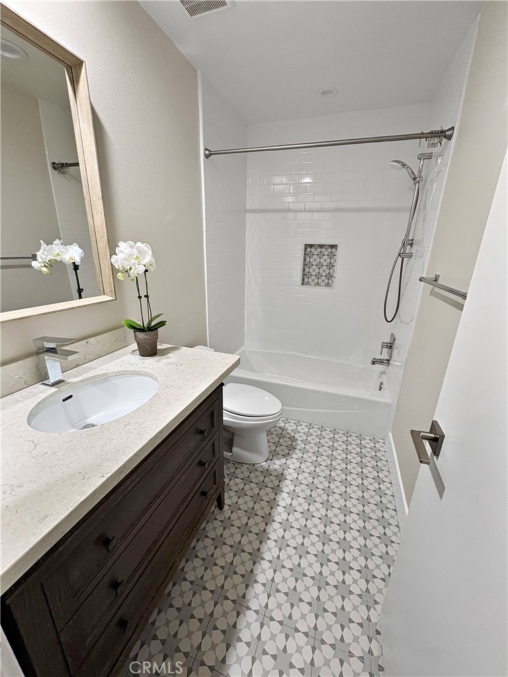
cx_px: 254
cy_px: 338
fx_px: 274
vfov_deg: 102.1
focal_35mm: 14
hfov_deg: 85.7
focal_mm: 2.22
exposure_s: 1/60
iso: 200
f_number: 2.2
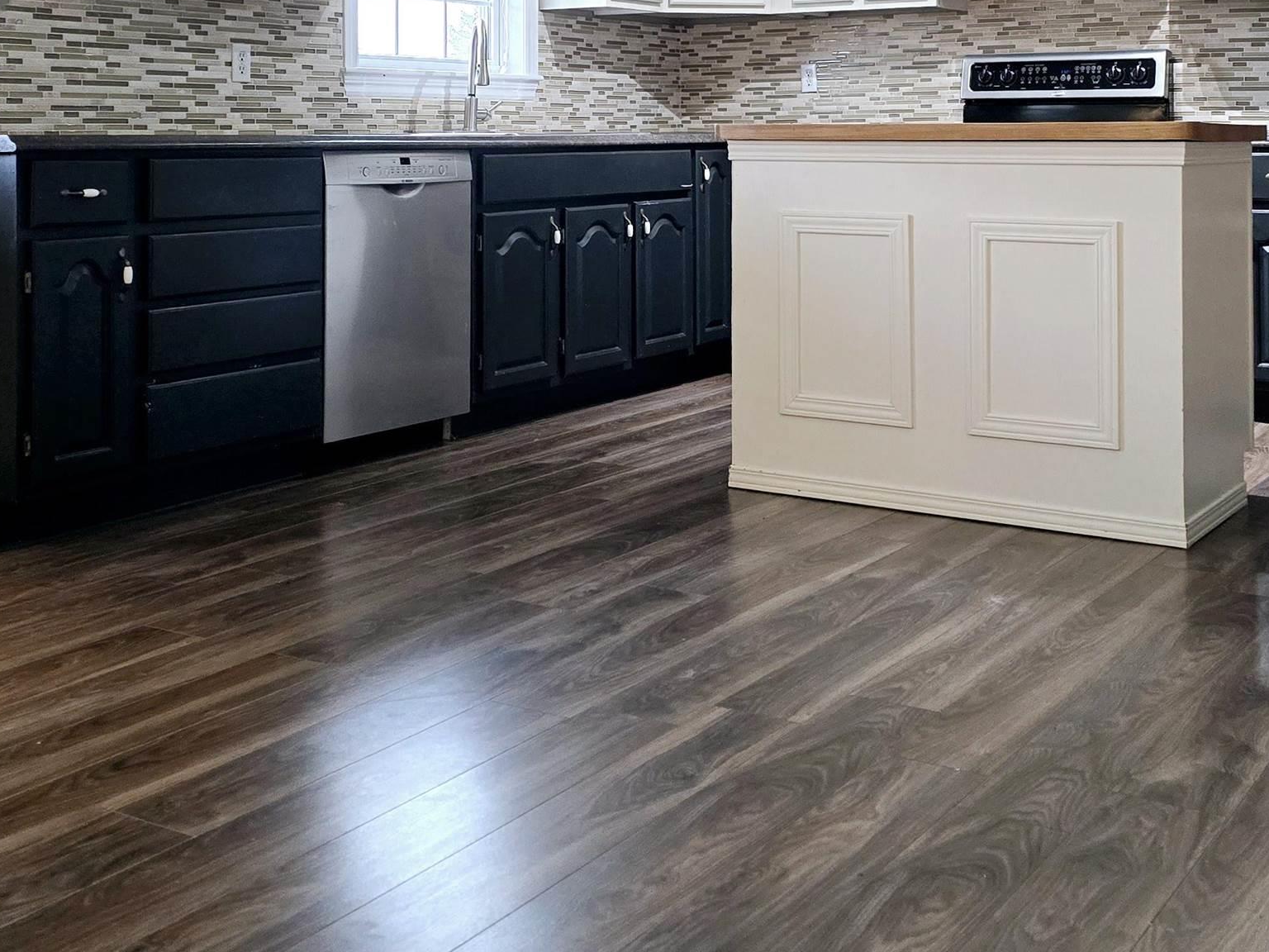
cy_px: 132
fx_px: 1686
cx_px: 677
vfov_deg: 30.4
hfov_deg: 41.2
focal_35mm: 46
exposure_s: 1/120
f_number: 1.7
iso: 500
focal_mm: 6.3
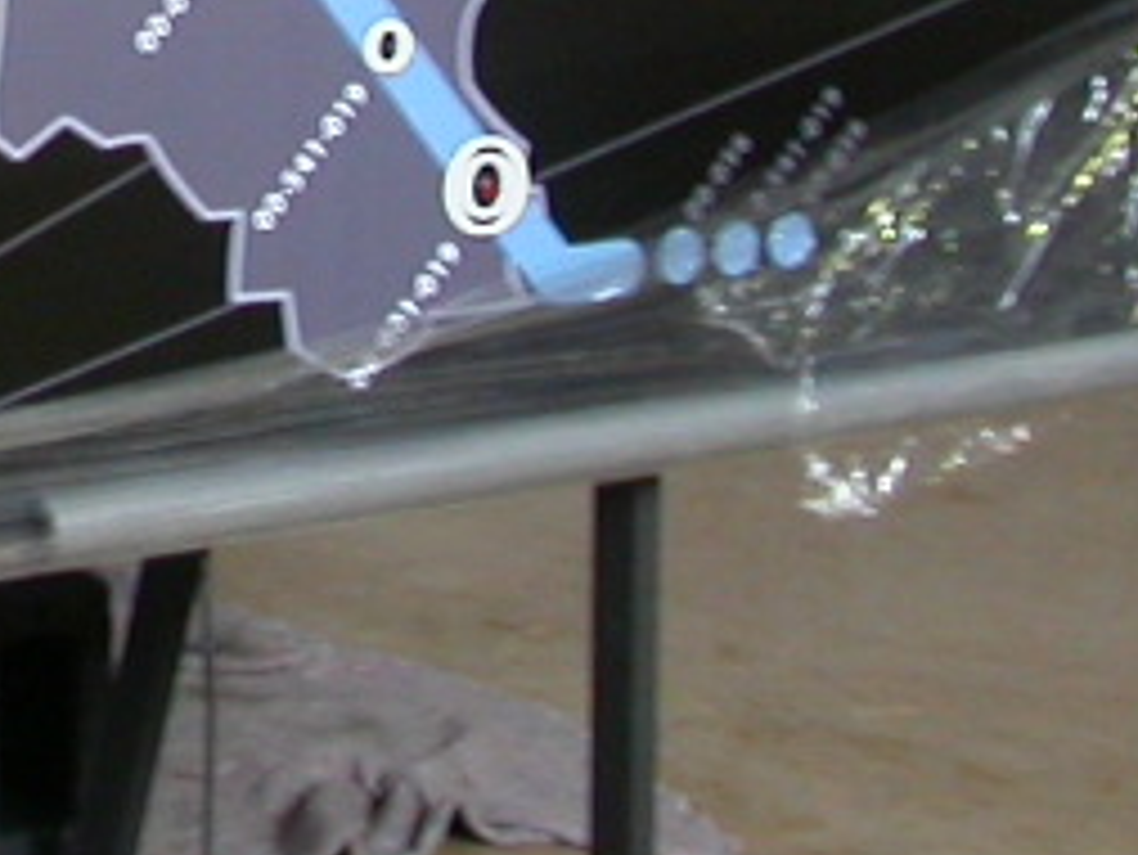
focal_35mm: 192
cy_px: -630
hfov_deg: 10.0
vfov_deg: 7.5
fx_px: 6315
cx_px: -463
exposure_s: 1/4.8
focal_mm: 7.85
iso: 100
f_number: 2.6
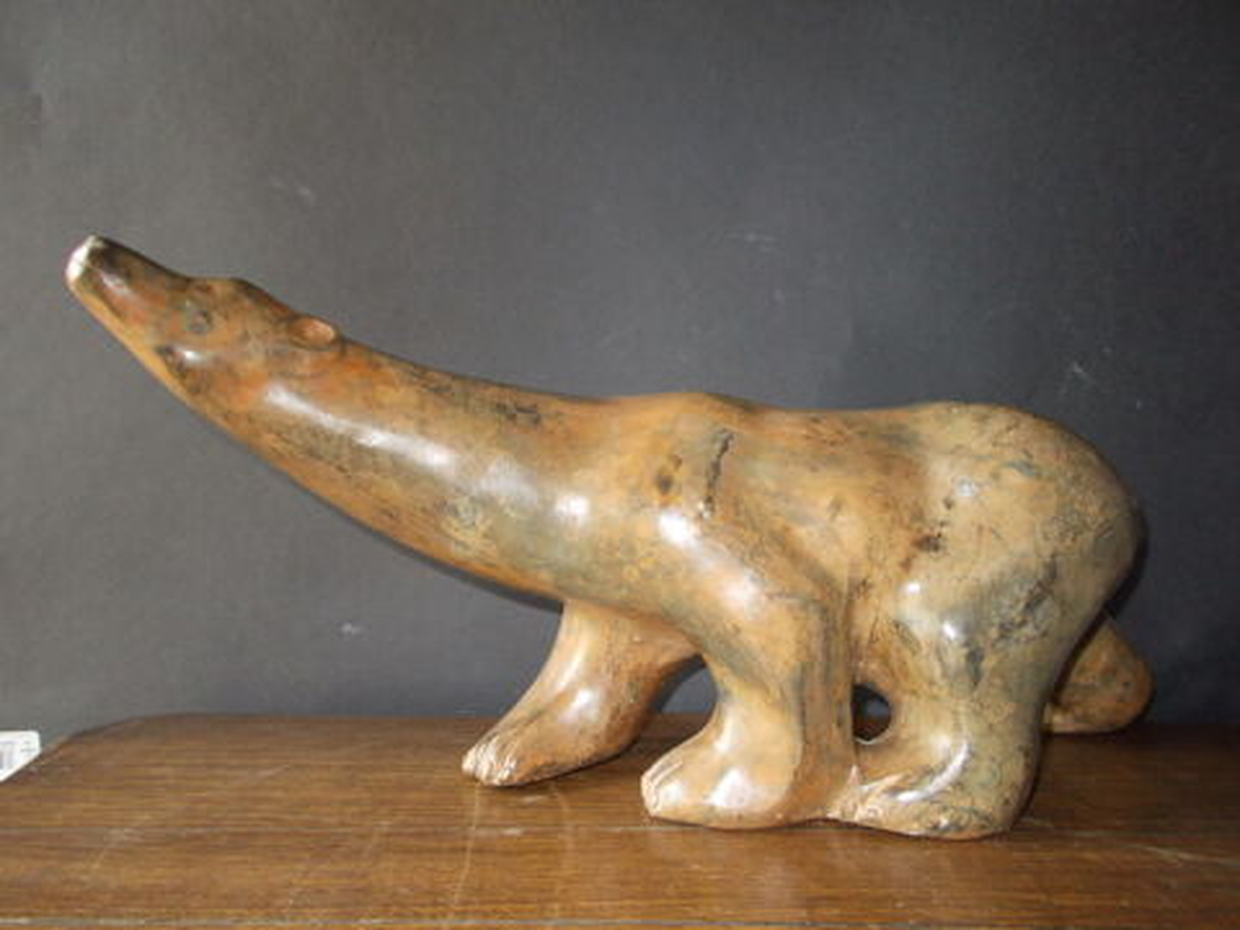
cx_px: 620
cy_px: 465
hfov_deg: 67.3
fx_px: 931
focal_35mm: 26
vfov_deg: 53.1
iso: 200
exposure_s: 1/25
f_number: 3.2
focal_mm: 4.6
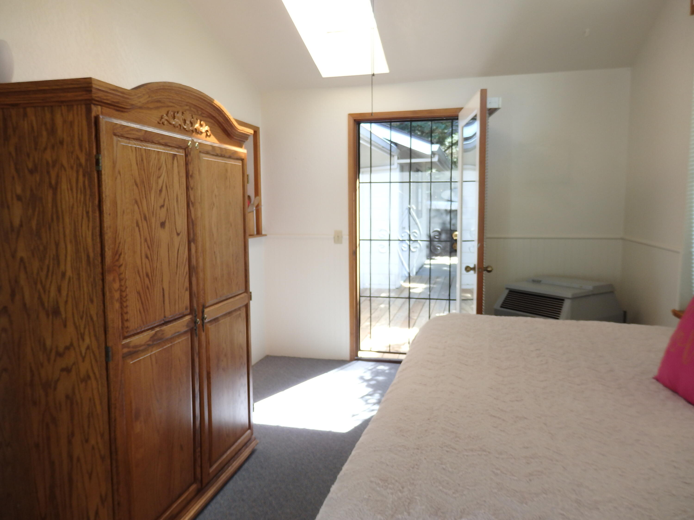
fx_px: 501
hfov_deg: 69.4
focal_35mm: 25
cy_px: 260
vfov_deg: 54.9
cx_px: 347
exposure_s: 1/50
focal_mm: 4.5
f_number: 3
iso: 125
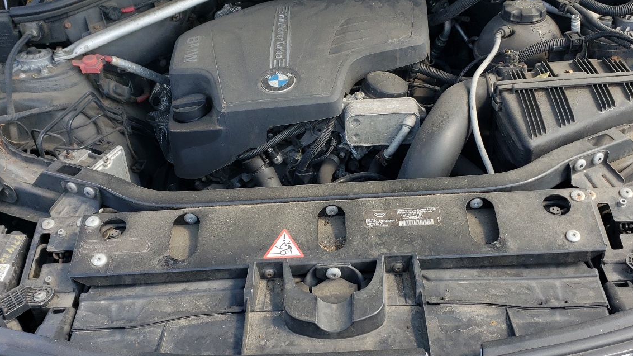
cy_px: 191
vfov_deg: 29.7
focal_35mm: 40
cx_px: 328
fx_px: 671
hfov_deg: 50.5
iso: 50
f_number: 1.5
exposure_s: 1/476
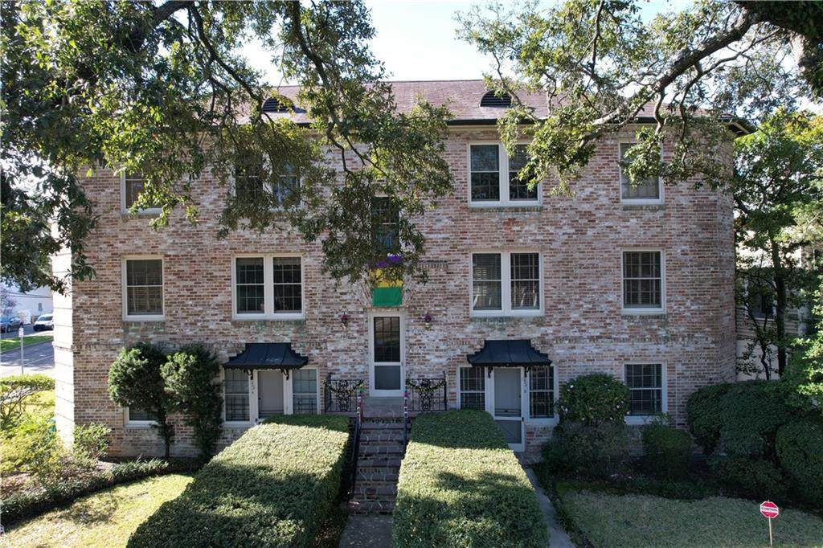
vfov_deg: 57.2
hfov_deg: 78.6
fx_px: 503
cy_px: 274
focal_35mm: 22
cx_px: 412
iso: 110
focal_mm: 8.38
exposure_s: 1/250
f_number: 2.8
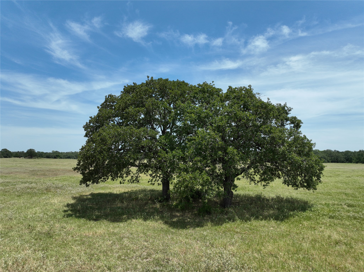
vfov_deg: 56.8
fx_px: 252
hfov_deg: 71.6
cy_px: 136
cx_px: 182
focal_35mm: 24
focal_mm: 12.29
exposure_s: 1/2000
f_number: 2.8
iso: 100
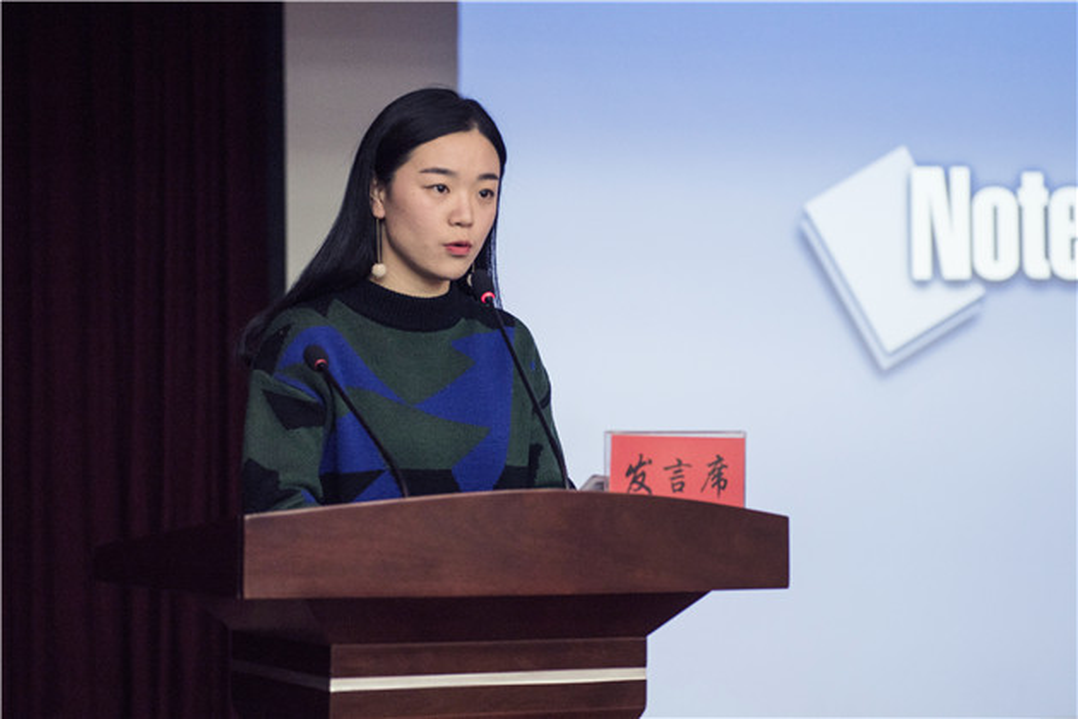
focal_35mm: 70
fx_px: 2096
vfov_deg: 19.5
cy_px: 360
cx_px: 539
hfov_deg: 28.8
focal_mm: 70
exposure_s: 1/160
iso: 800
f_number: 2.8
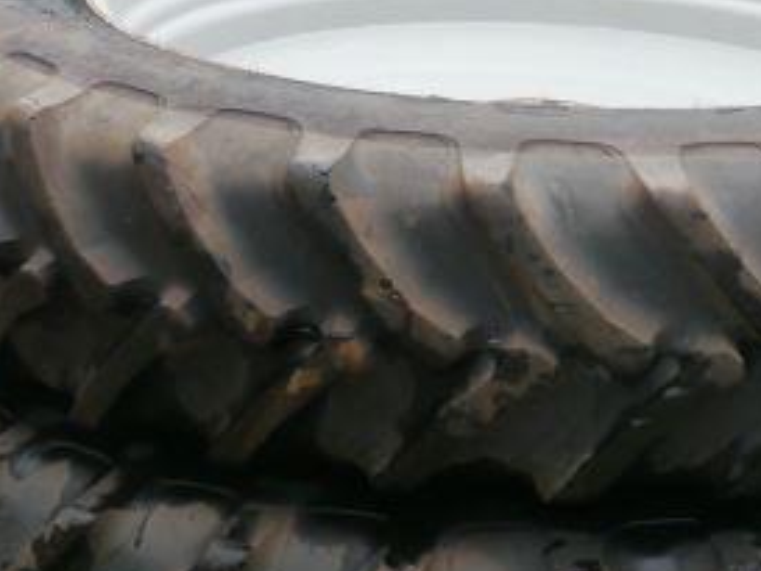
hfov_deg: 18.5
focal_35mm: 105
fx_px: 2309
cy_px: 209
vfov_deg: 14.1
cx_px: 644
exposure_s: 1/250
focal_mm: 14
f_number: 6.3
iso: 160
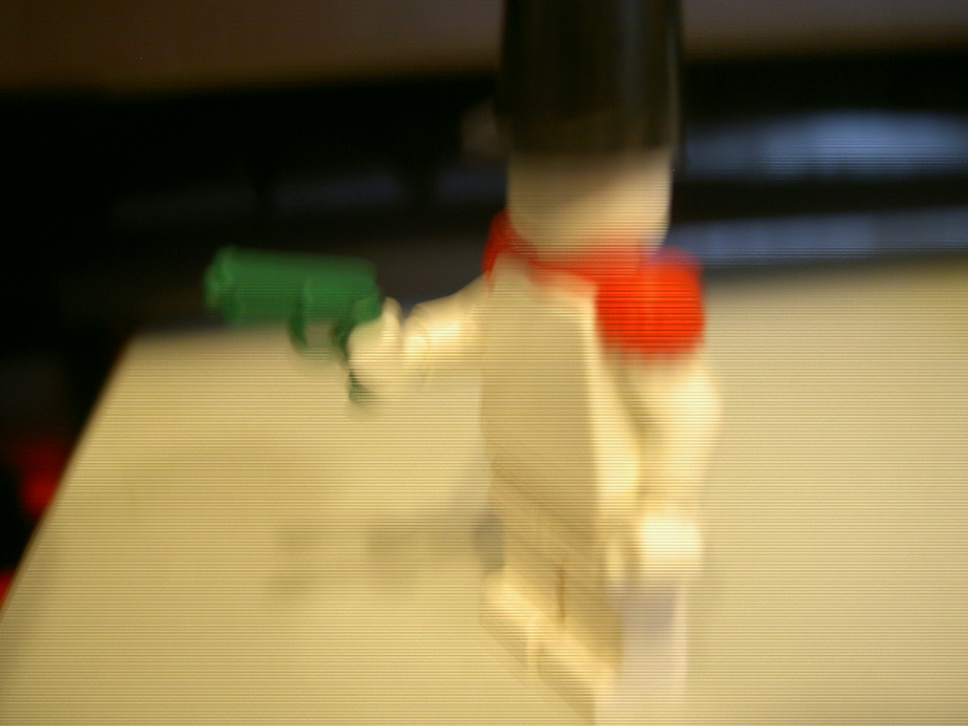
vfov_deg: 36.8
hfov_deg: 47.9
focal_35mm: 39
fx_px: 1091
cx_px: 484
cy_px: 363
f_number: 2.8
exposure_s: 1/4
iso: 50
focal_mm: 8
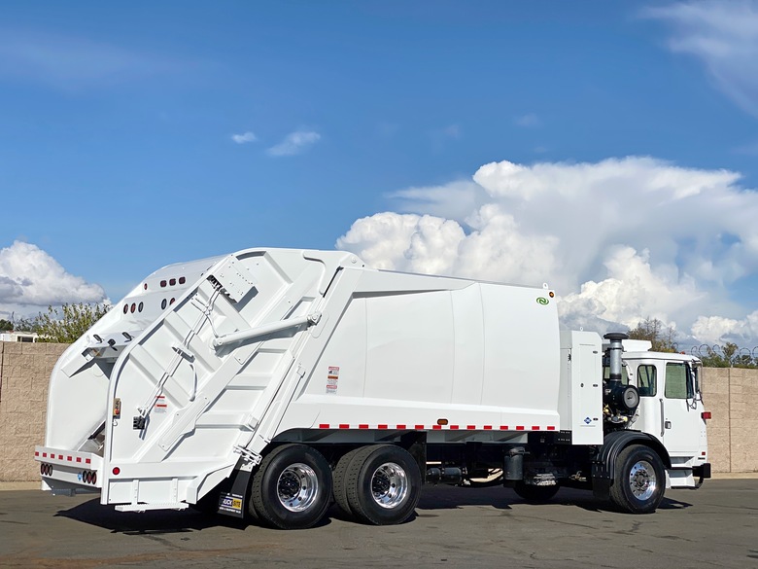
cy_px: 284
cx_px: 379
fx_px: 1139
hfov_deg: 36.8
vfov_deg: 28.0
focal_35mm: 52
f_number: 2
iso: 25
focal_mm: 6
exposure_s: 1/5319
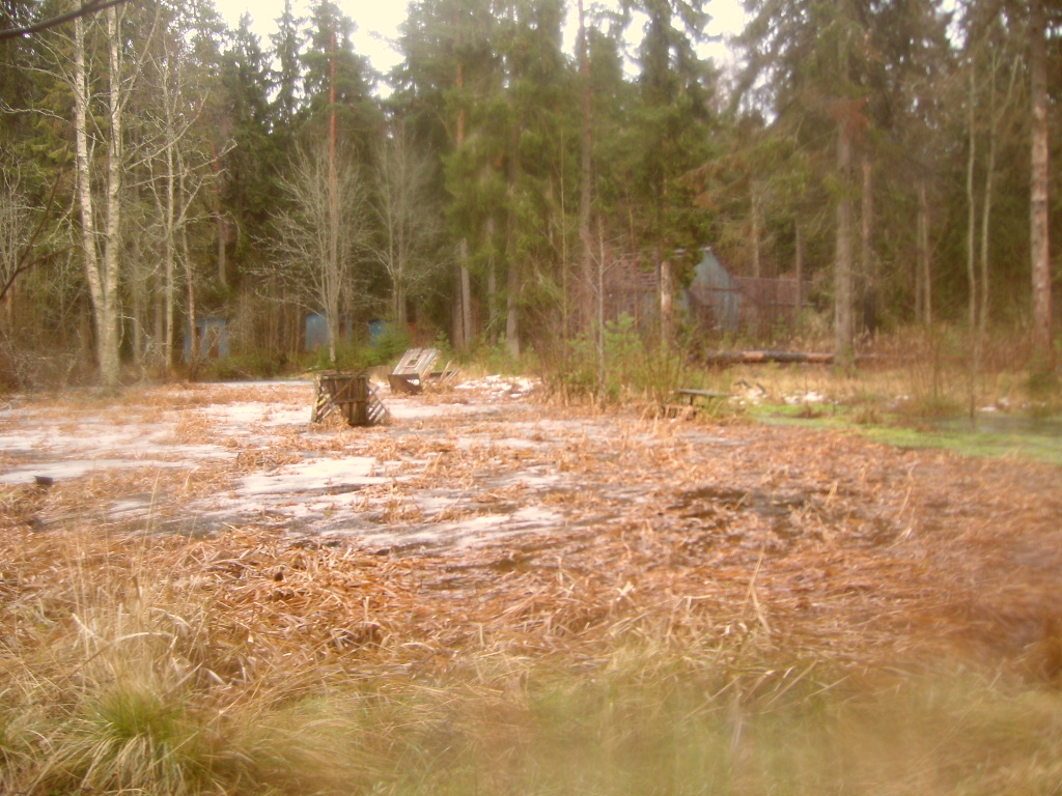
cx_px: 531
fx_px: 1074
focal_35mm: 35
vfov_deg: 40.7
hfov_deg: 52.6
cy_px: 398
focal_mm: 5.8
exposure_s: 1/20
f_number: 2.8
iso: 50
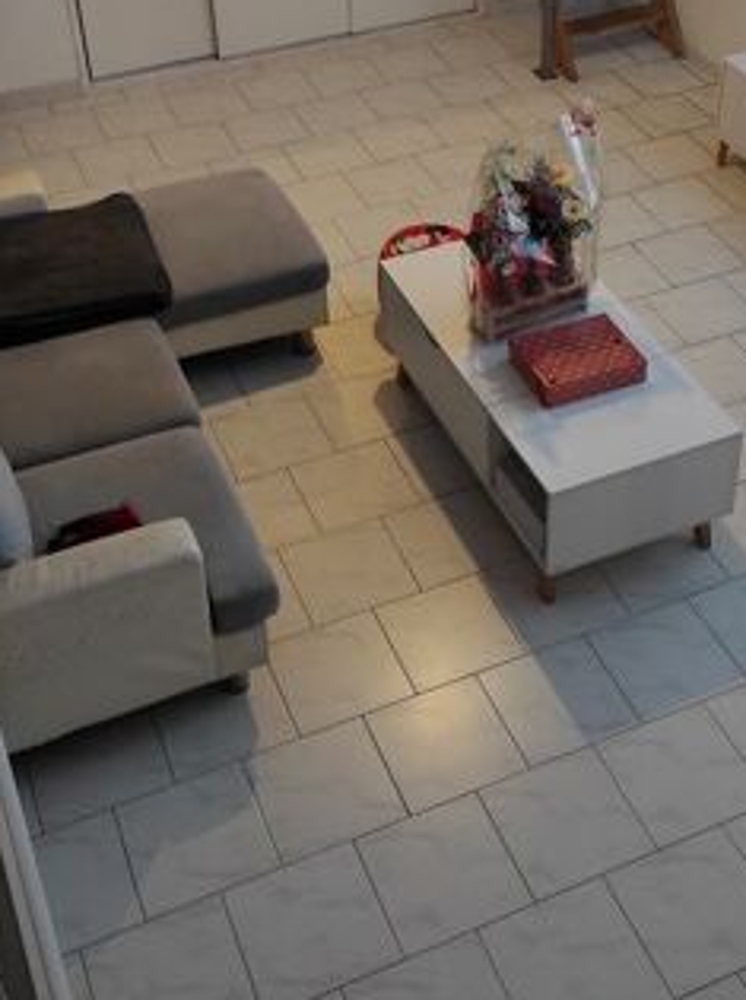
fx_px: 1470
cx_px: 454
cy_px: 241
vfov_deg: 36.6
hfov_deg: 28.4
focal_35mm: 51
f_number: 1.89
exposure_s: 1/33
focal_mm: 5.43
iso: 268
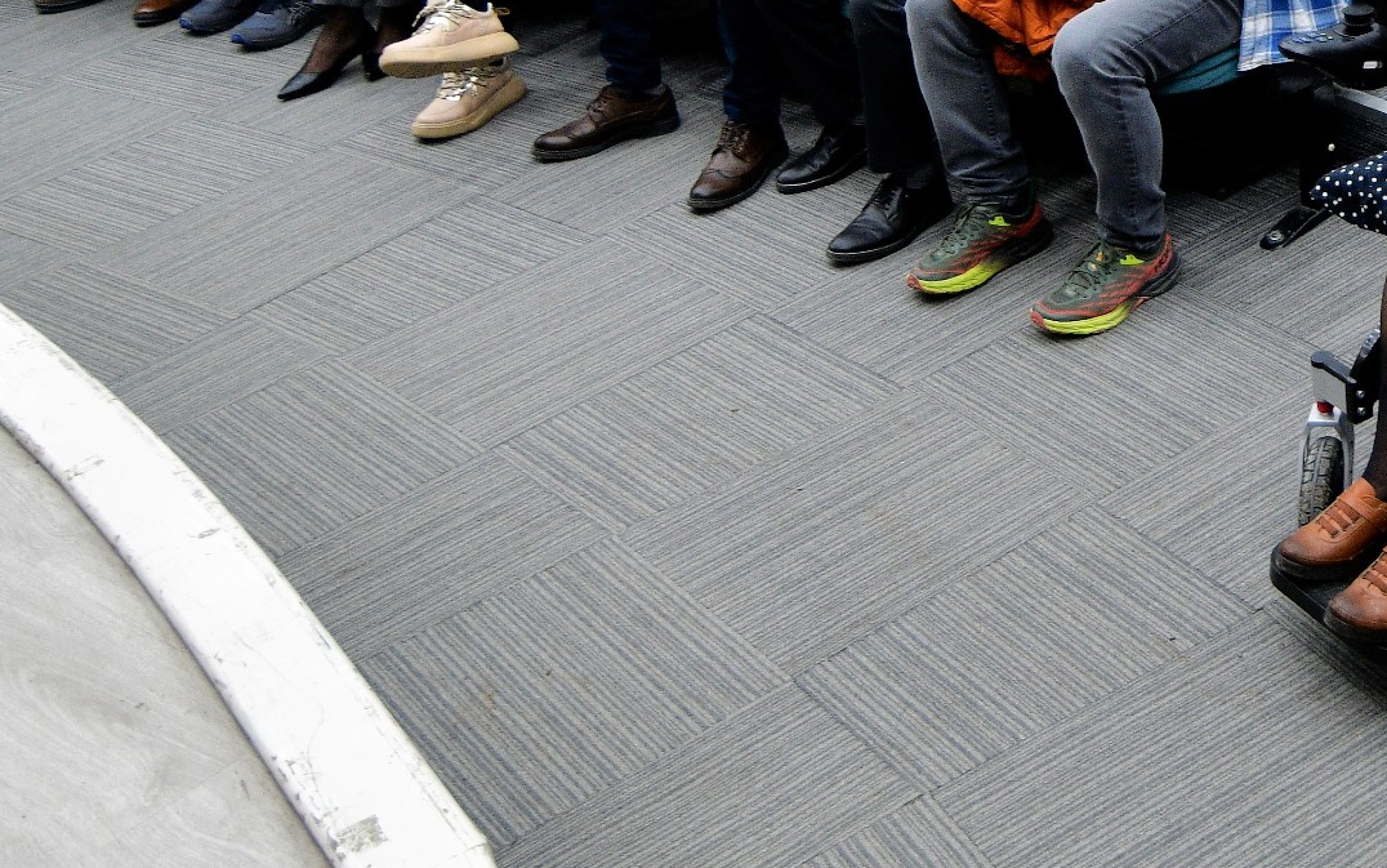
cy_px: -221
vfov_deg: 22.9
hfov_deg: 34.1
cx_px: 1540
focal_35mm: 51
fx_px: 1928
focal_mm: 16
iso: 500
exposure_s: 1/100
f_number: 2.8
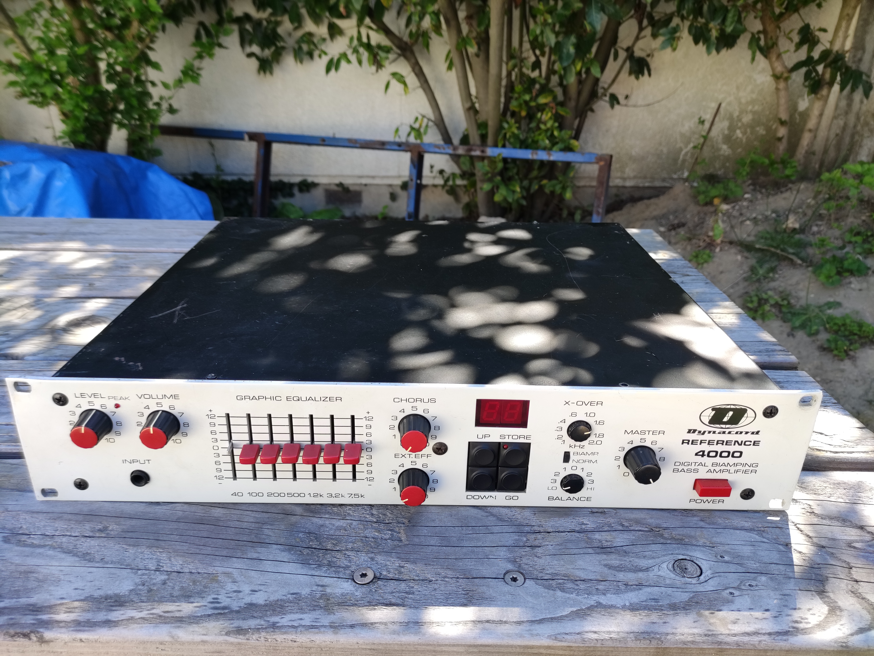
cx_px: 437
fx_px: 631
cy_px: 328
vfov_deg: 54.9
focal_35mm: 25
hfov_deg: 69.4
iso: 50
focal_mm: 5.43
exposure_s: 1/102
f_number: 1.89
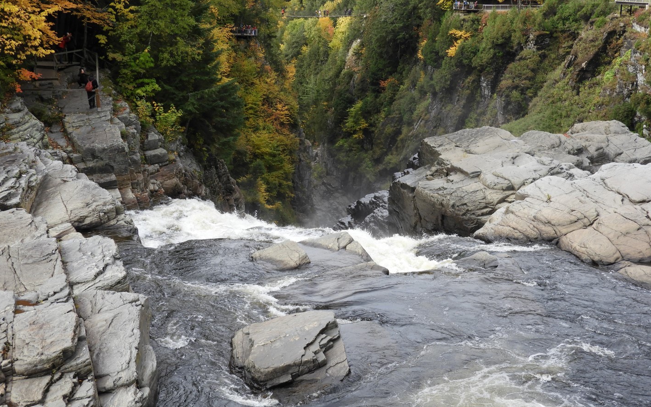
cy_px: 189
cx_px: 330
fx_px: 958
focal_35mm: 54
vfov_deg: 24.0
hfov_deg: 37.5
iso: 100
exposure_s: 1/200
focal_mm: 9
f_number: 4
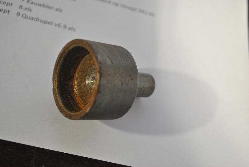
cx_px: 124
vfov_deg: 25.8
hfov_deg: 37.8
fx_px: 364
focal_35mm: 52
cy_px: 84
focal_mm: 35
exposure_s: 1/8
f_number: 5
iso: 800
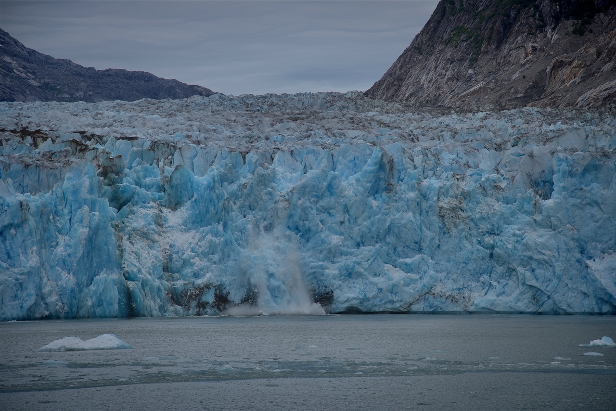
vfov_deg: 11.4
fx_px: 2054
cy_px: 206
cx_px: 308
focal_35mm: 120
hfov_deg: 17.1
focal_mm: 120
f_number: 5.6
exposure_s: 1/250
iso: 100
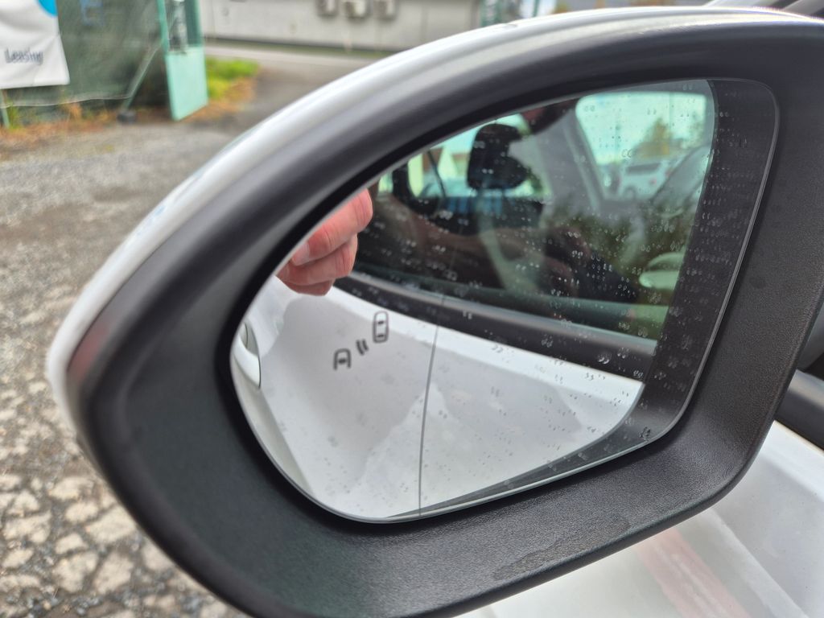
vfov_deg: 58.9
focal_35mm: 23
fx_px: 547
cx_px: 412
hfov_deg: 73.9
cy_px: 309
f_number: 1.8
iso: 25
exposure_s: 1/435
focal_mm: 5.4
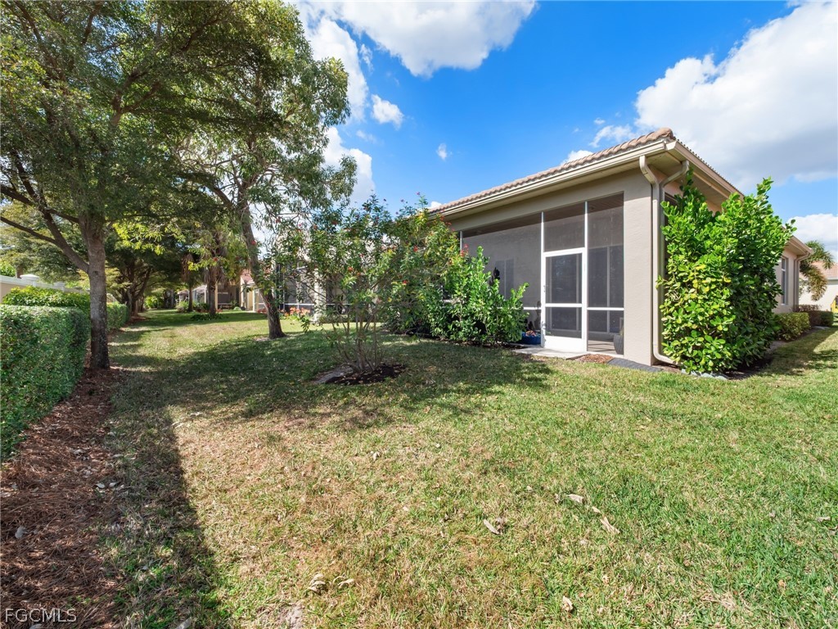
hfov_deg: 102.1
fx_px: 339
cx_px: 419
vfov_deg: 85.7
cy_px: 314
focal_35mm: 14
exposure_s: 1/200
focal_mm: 7
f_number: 7.1
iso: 200
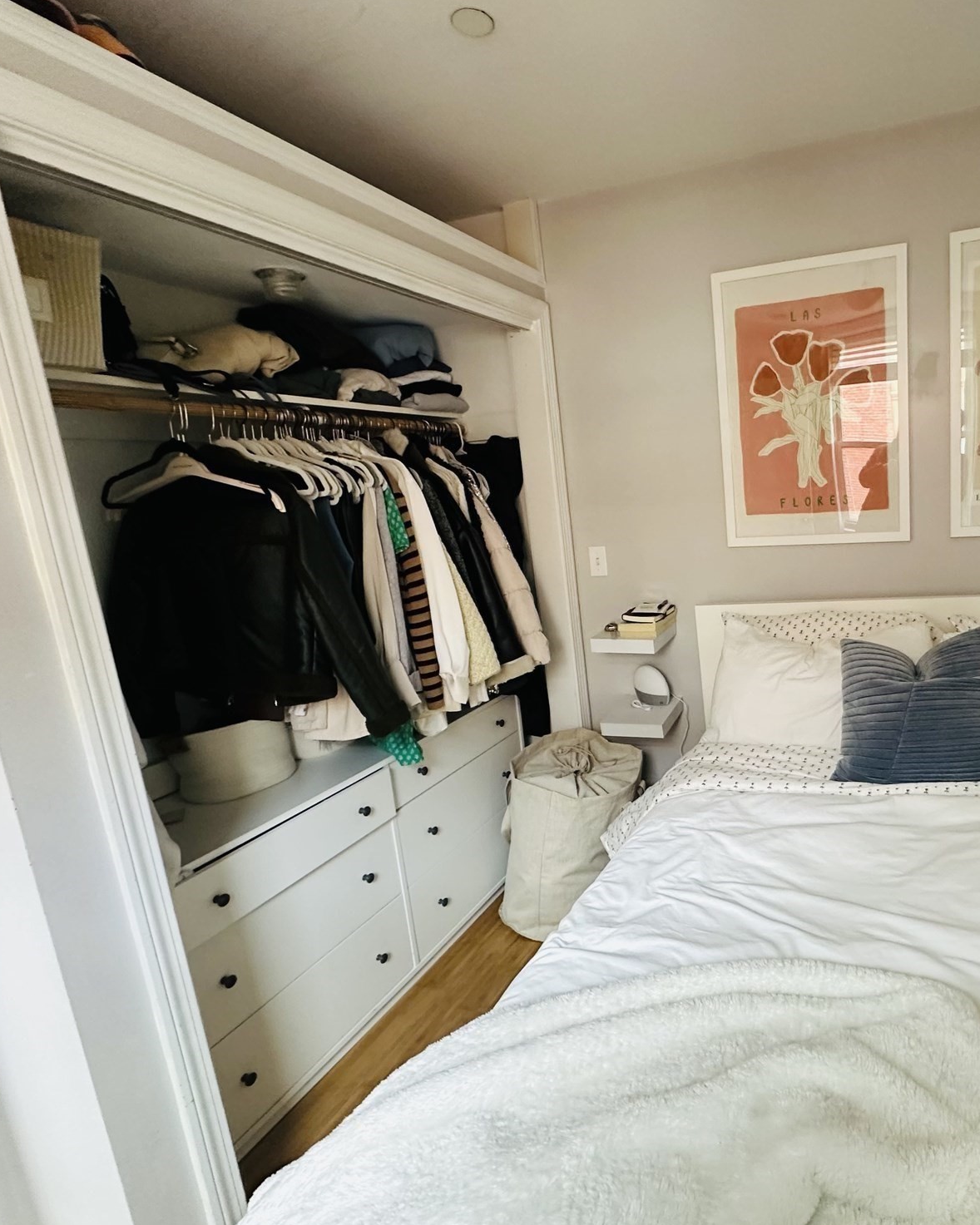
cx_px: 707
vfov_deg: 83.3
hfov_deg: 67.3
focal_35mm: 19
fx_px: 689
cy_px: 610
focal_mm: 2.22
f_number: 2.2
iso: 320
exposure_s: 1/60
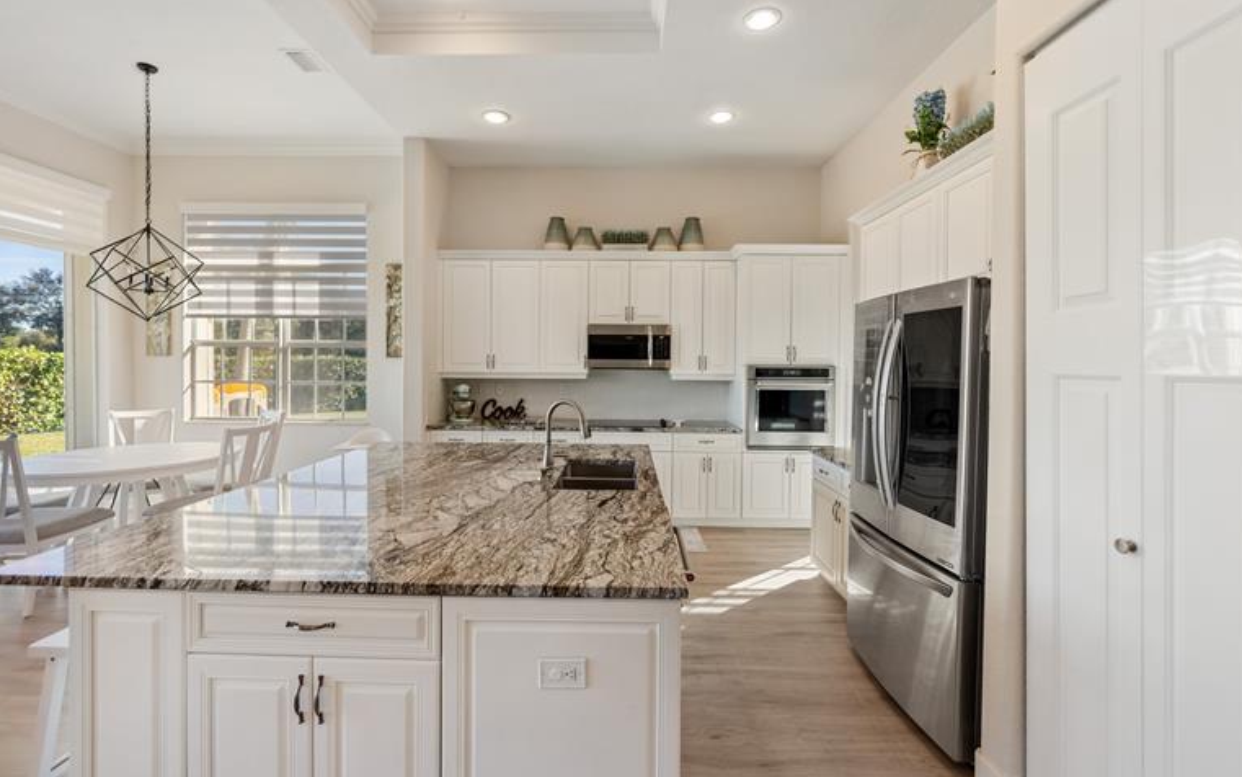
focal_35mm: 15
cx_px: 612
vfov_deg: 74.8
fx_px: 508
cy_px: 406
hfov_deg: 101.4
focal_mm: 14
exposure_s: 1/125
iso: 500
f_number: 2.2
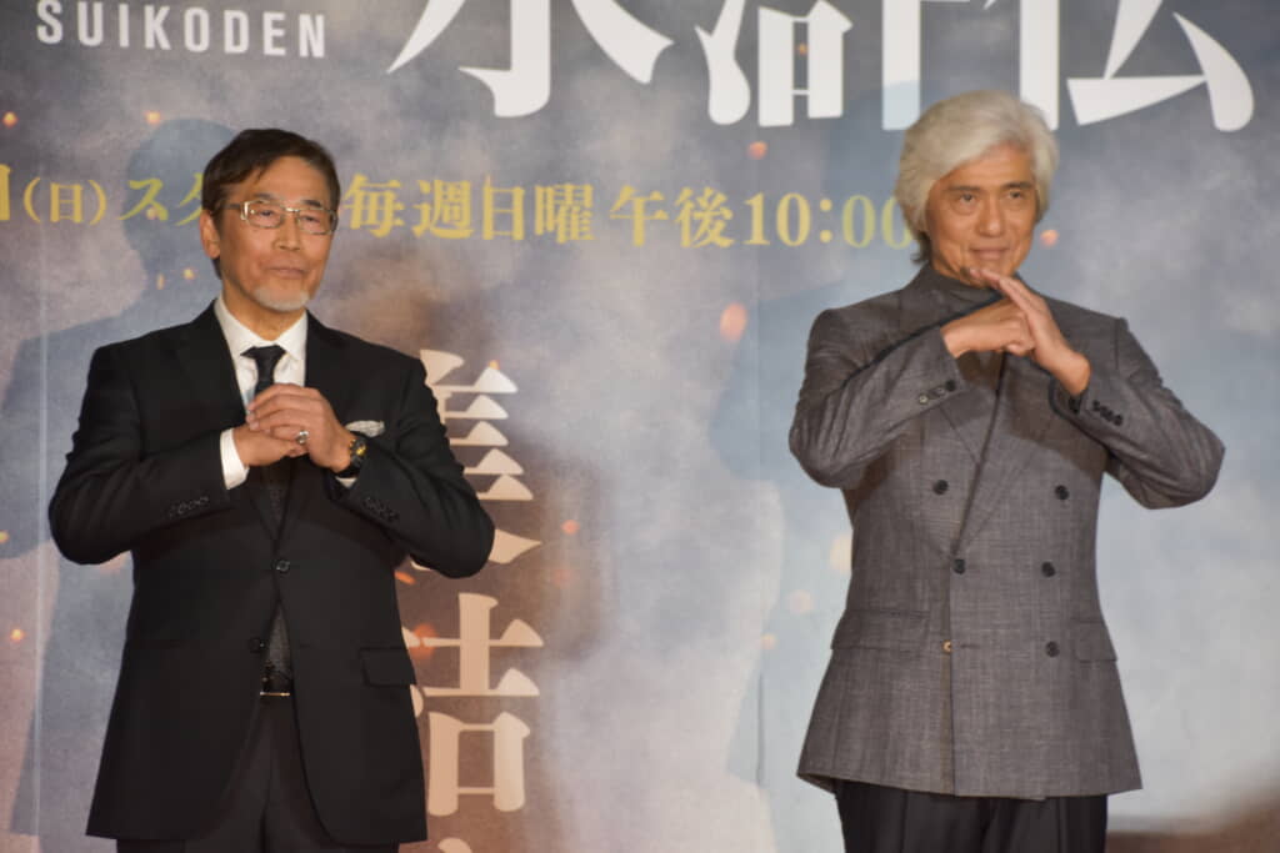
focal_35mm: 183
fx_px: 6507
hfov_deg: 11.2
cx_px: 640
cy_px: 426
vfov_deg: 7.5
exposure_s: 1/80
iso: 800
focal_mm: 122
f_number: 5.6
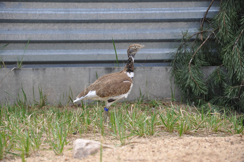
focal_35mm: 158
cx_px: 122
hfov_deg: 13.1
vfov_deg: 8.7
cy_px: 81
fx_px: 1066
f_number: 5.6
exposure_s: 1/125
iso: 200
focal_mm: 105
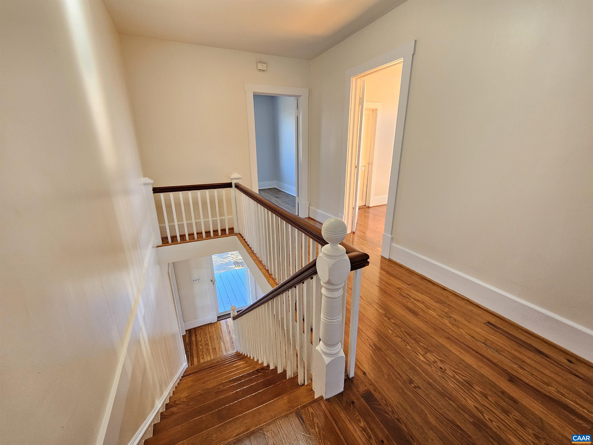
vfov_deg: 89.9
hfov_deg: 106.2
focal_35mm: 13
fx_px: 223
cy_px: 222
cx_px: 296
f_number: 2.2
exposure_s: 1/60
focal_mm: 2.2
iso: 250
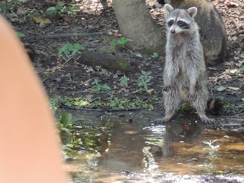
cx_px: 137
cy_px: 25
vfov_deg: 3.9
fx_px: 2677
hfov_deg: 5.2
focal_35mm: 380
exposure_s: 1/125
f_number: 4.5
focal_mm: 30.3
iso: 400
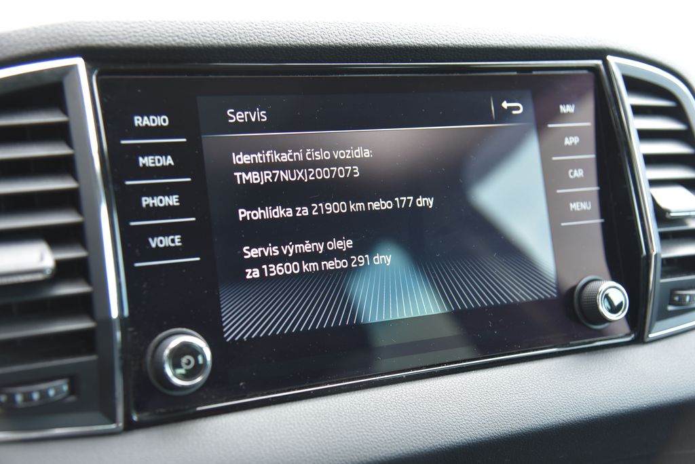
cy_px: 232
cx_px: 348
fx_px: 1004
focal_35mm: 52
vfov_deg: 26.0
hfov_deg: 38.2
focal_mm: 52
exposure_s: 1/50
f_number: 4
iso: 500
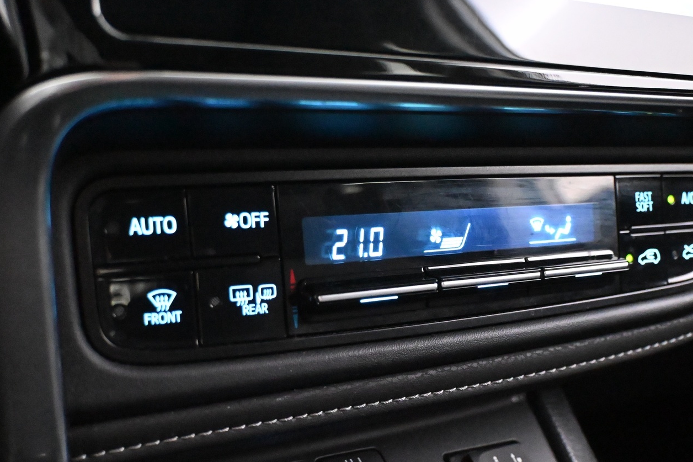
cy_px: 283
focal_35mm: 41
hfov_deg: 47.7
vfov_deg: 32.8
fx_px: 782
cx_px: 391
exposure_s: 1/50
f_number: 4
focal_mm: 21
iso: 12800
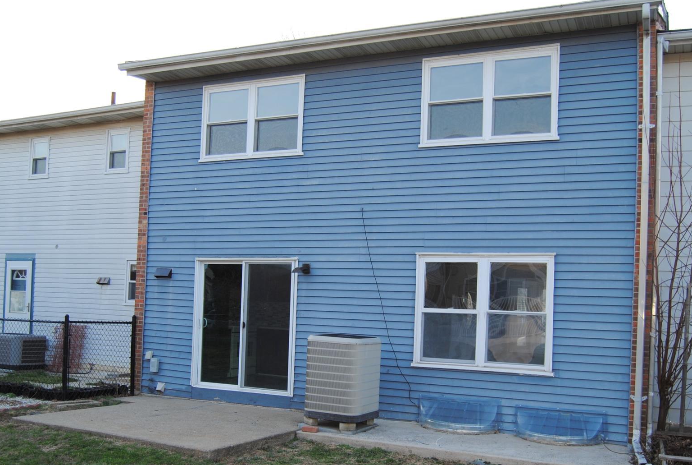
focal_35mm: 36
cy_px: 298
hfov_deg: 53.0
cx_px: 337
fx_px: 693
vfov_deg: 36.8
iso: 110
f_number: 3.5
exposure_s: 1/125
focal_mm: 18
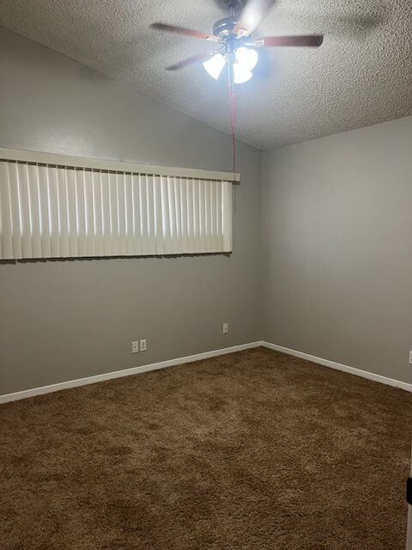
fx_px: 413
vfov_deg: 67.3
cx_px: 206
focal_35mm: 26
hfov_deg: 53.1
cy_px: 275
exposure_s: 1/60
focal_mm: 5.1
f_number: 1.6
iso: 160
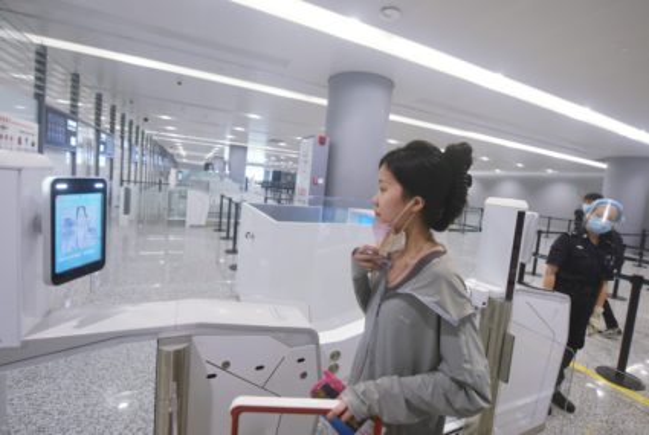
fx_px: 253
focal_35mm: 14
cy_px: 218
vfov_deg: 81.4
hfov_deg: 104.2
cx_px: 324
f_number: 3.2
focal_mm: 14
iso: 1000
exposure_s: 1/160
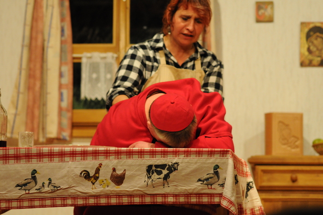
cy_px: 108
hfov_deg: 13.1
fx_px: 1411
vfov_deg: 8.7
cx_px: 162
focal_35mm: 158
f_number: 3.5
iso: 2000
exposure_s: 1/500
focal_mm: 105
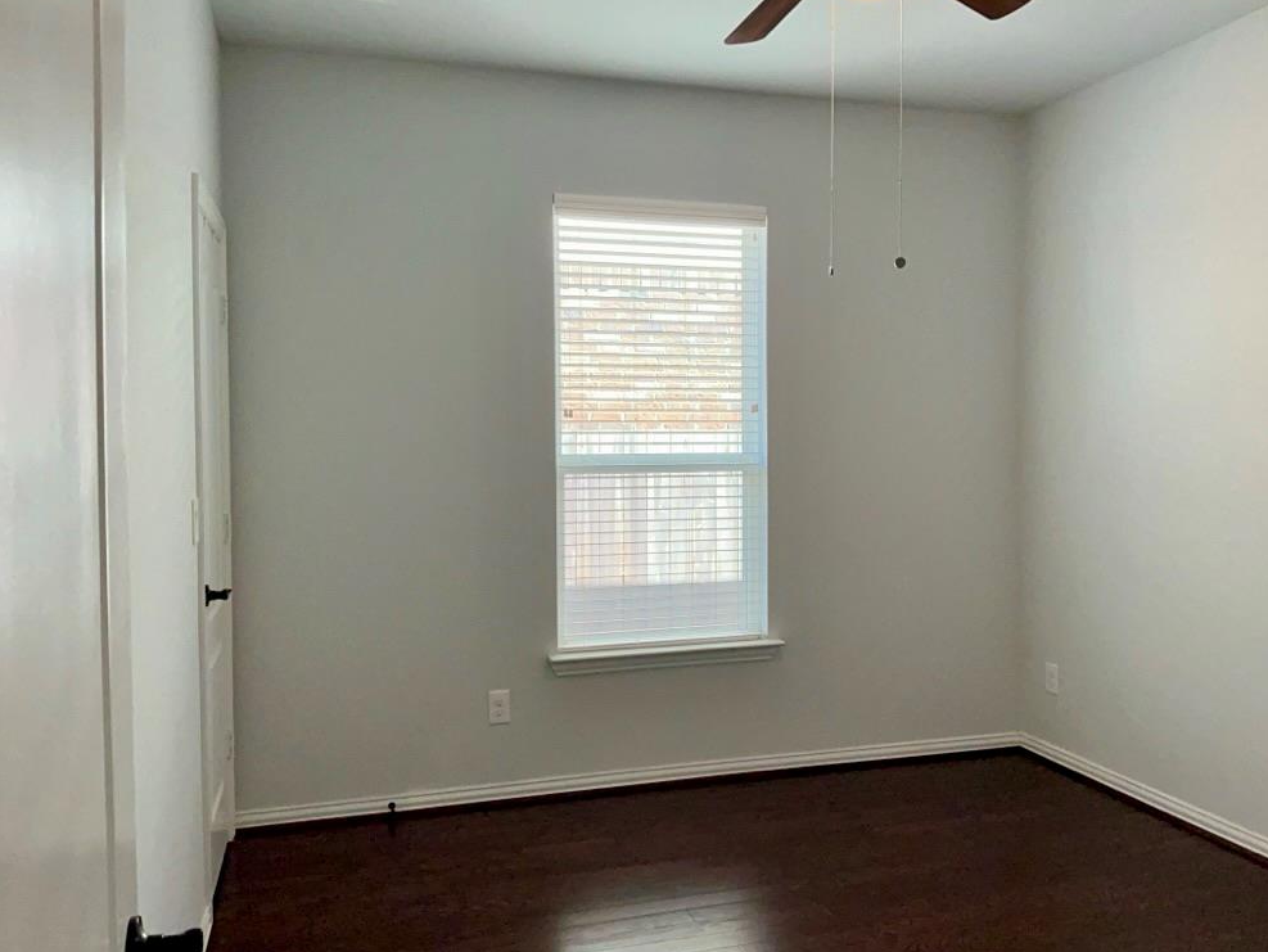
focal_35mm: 28
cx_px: 655
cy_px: 463
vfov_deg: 49.8
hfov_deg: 63.4
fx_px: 1026
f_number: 1.8
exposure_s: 1/120
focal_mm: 3
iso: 100
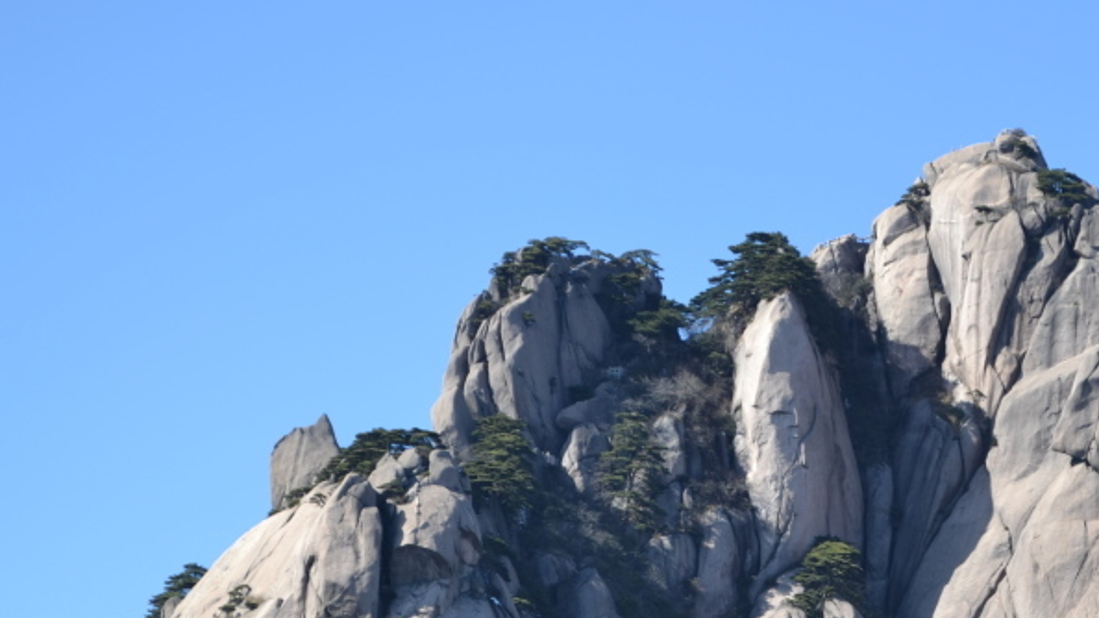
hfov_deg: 14.4
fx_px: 4339
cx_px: 840
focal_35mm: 149
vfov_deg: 8.1
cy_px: 497
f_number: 6.3
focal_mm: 55
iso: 100
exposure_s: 1/160
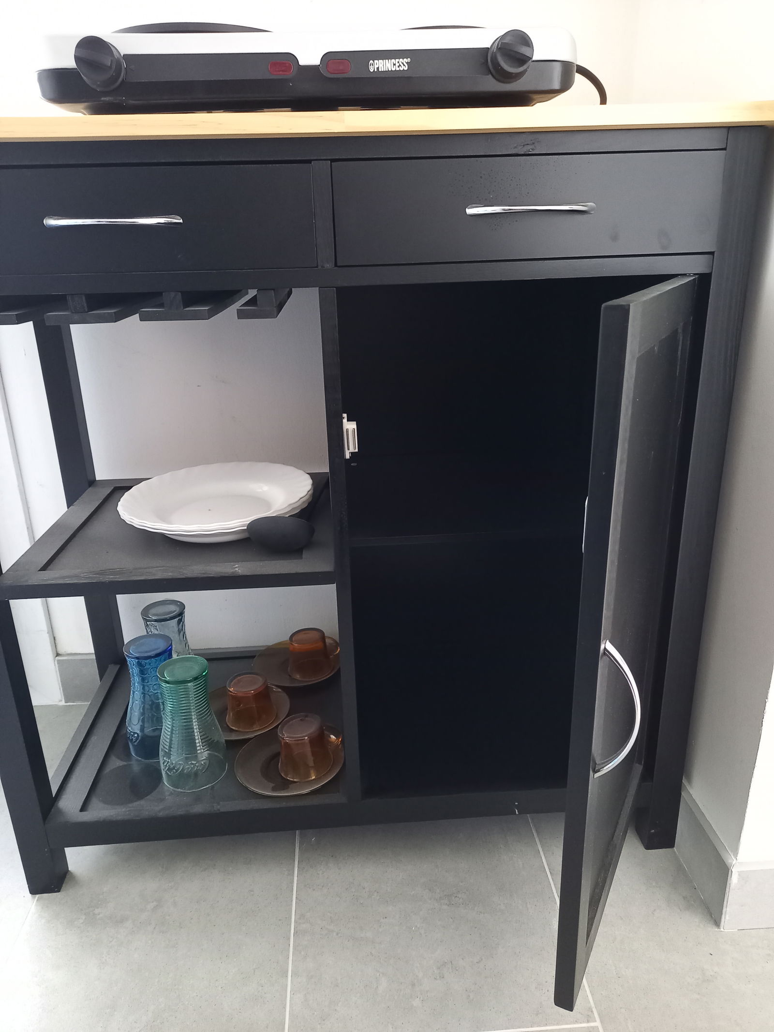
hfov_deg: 54.9
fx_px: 745
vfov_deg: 69.4
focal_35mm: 25
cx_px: 387
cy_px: 516
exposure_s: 1/25
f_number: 2
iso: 800
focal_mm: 4.6
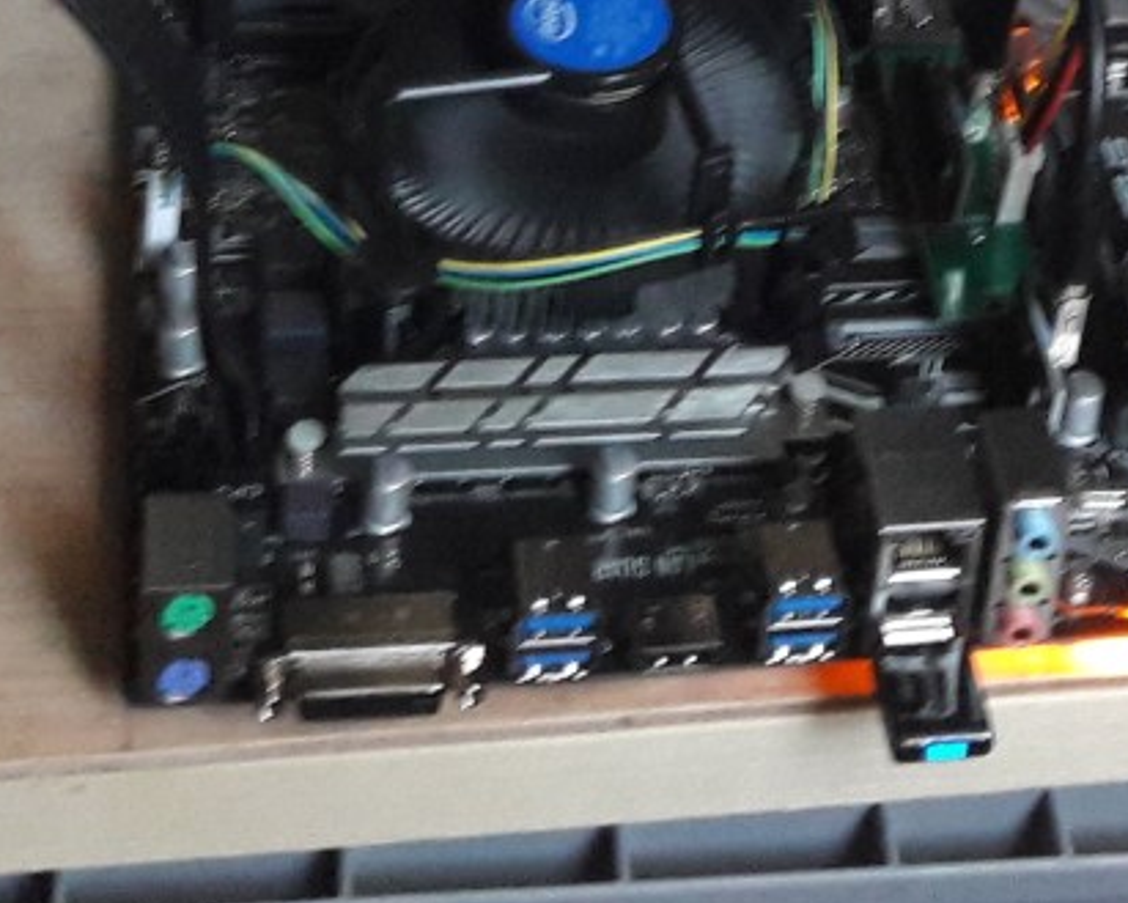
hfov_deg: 19.6
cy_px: -447
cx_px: 1036
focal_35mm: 96
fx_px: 3206
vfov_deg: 14.9
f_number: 1.9
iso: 250
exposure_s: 1/17
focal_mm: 3.7
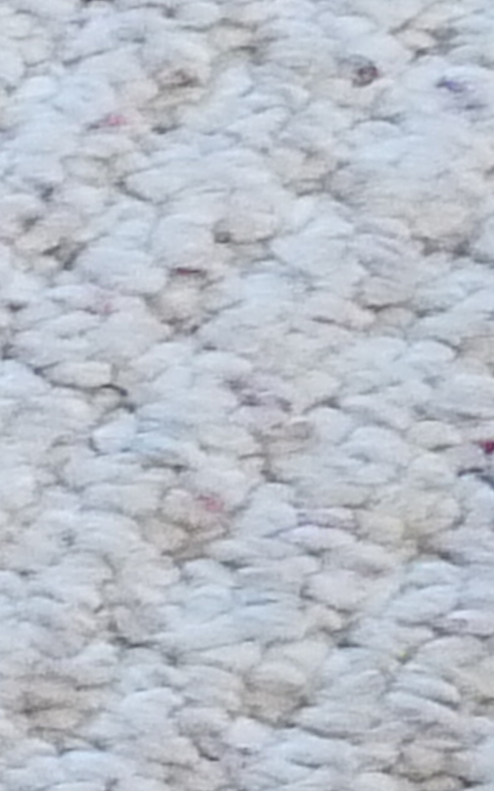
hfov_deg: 4.8
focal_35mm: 218
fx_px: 4700
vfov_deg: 9.3
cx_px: -2179
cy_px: 1276
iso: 320
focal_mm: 4.8
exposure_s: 1/30
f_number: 2.8
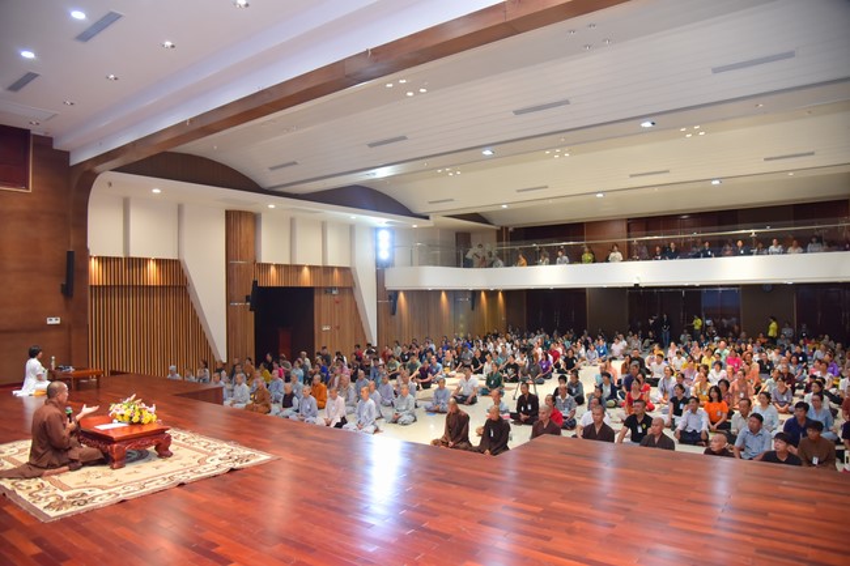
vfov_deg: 53.1
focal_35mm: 24
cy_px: 283
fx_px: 566
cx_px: 425
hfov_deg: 73.8
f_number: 5
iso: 1250
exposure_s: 1/125
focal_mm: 24
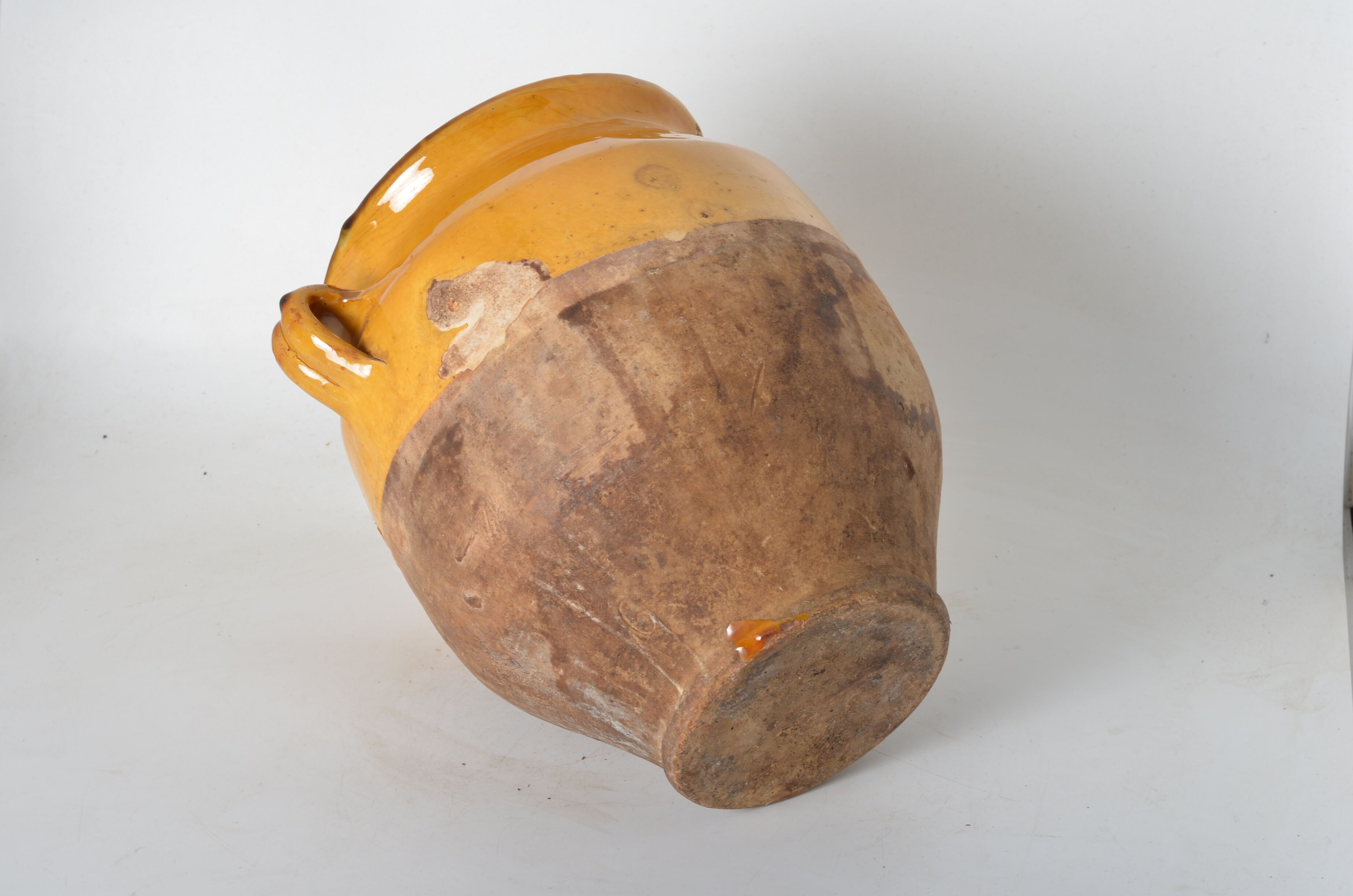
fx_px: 2813
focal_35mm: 75
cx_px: 676
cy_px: 448
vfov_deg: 18.1
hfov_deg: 27.0
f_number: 11
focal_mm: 50
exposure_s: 1/125
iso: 100
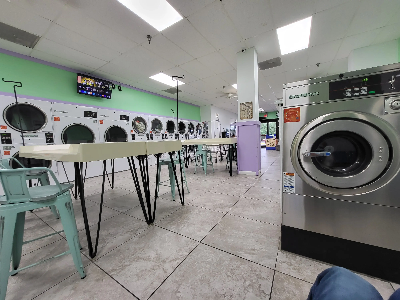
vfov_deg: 89.9
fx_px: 150
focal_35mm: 13
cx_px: 200
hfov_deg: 106.2
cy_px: 150
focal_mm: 1.74
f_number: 2.2
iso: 125
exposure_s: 1/60
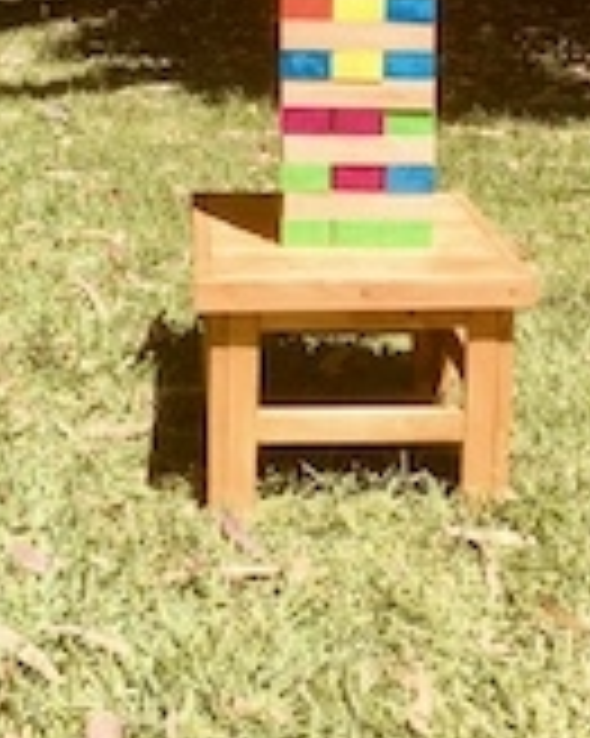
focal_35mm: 62
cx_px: 342
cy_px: 144
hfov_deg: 24.5
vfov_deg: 29.8
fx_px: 1355
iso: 25
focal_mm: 4.15
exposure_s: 1/1026
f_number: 2.2
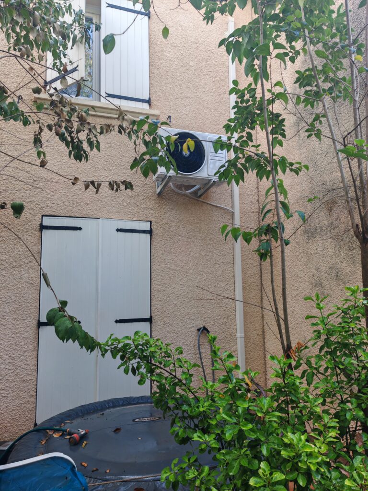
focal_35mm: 27
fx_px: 383
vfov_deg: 65.3
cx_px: 184
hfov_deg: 51.4
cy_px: 246
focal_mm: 7.62
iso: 50
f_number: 1.6
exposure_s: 1/220
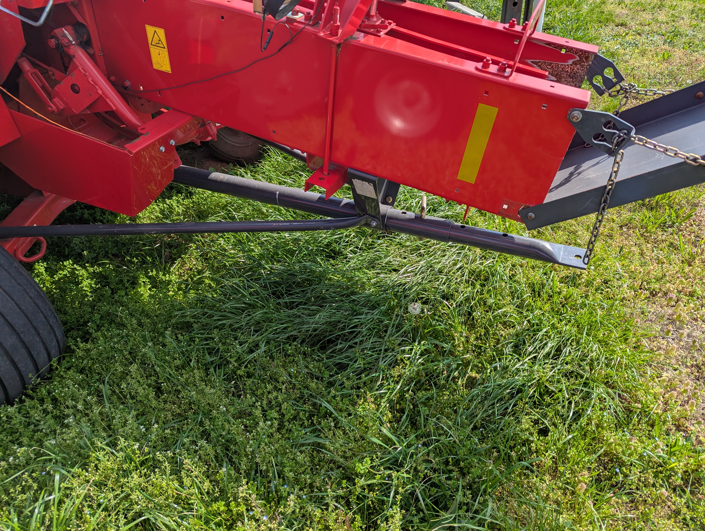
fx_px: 489
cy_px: 266
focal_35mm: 24
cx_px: 352
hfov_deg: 71.5
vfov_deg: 56.9
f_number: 1.85
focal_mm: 6.81
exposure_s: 1/1287
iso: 43
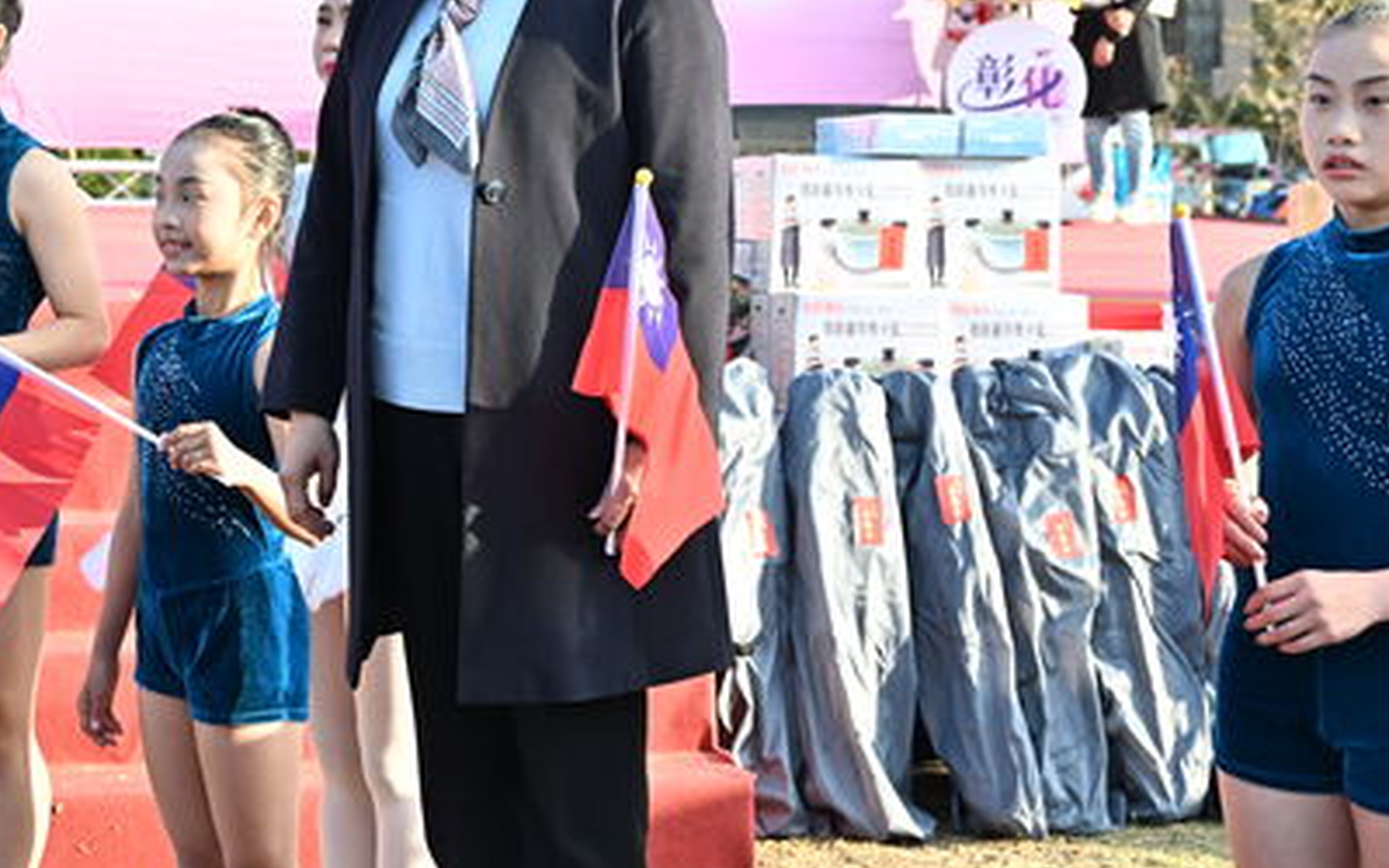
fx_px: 2953
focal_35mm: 78
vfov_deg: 16.6
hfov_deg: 26.3
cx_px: 448
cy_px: 219
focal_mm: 51
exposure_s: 1/250
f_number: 6.3
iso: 320
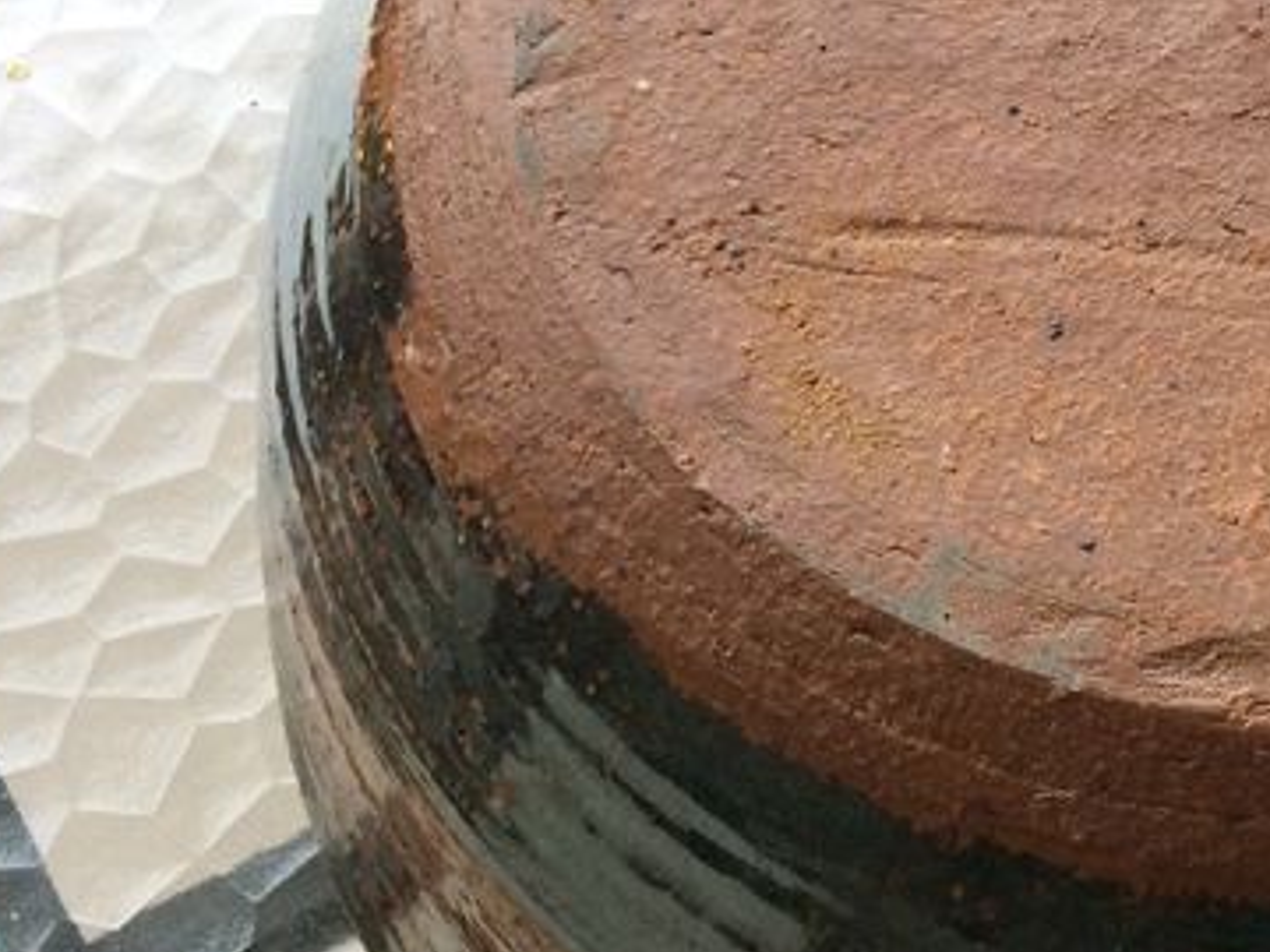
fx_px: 2752
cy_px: 393
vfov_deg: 19.6
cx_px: 1425
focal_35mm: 75
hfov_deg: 24.2
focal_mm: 4.12
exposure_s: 1/30
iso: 40
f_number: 2.2
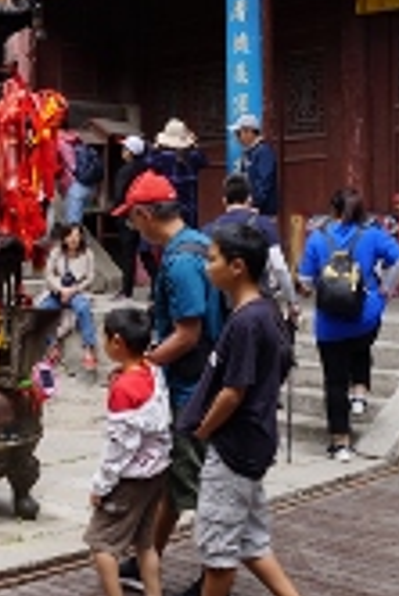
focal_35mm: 65
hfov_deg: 20.0
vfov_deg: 30.9
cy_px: 244
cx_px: -41
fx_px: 1078
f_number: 9
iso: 100
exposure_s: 1/125
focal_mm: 18
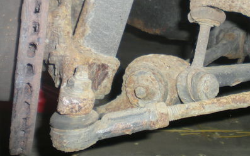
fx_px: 443
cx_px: 161
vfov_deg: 19.6
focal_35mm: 65
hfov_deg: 31.3
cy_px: 13
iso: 50
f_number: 3.1
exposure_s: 1/60
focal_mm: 6.3
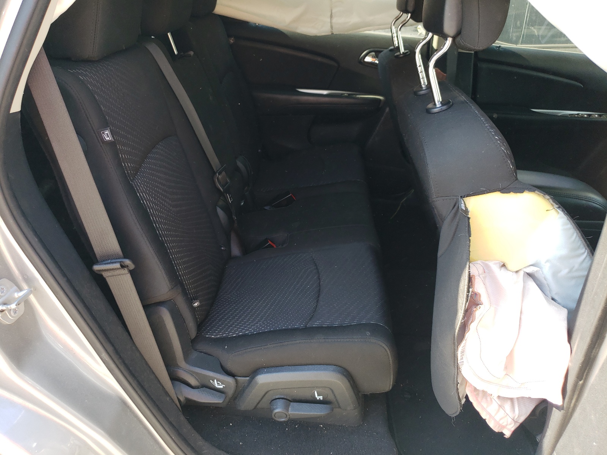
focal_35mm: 26
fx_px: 456
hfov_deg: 67.3
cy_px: 228
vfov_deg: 53.1
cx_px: 304
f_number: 1.5
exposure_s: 1/167
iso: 50
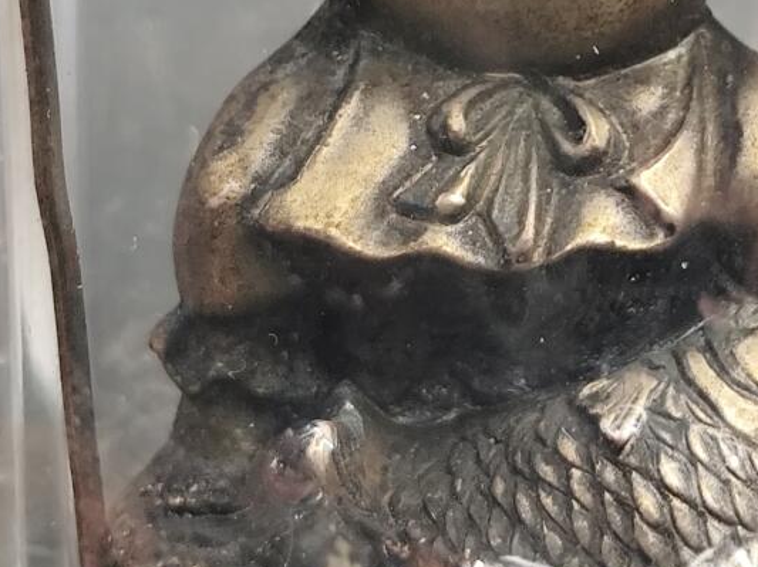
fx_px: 4026
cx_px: 570
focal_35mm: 184
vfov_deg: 8.0
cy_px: 14
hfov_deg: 10.7
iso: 125
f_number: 1.65
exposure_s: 1/50
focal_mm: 6.14
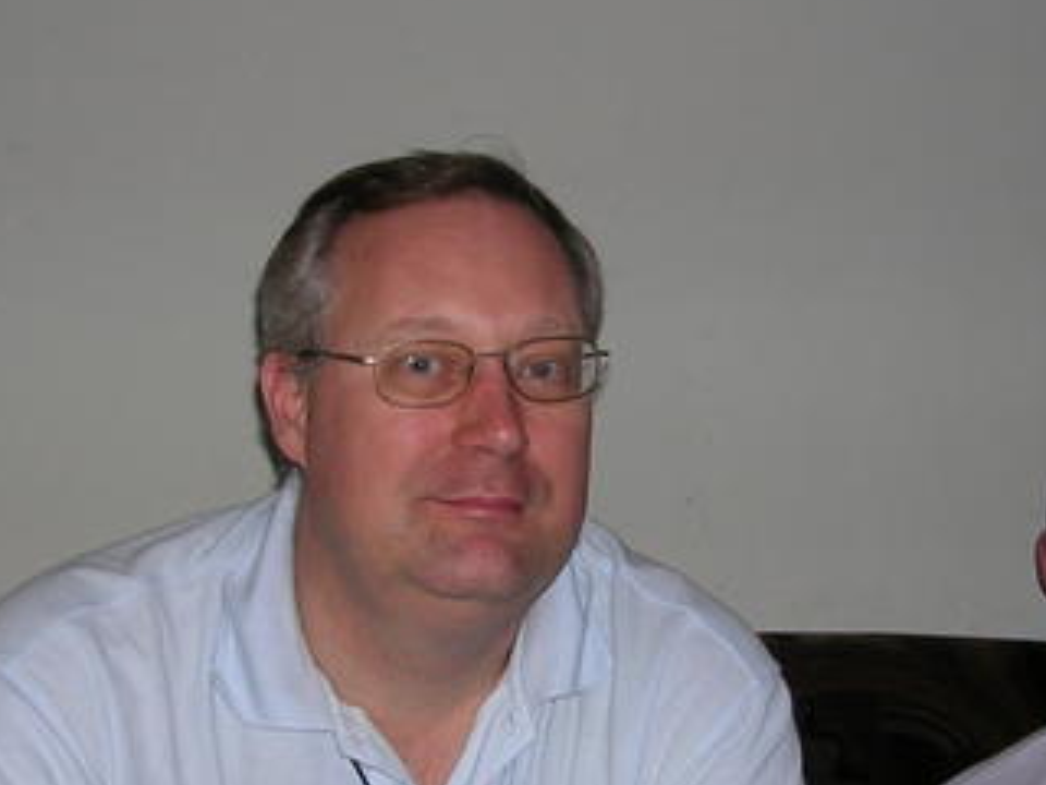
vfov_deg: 19.2
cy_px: 628
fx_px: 2297
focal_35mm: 76
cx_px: 608
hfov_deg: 25.6
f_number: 2.8
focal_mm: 5.8
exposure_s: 1/60.1
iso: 50
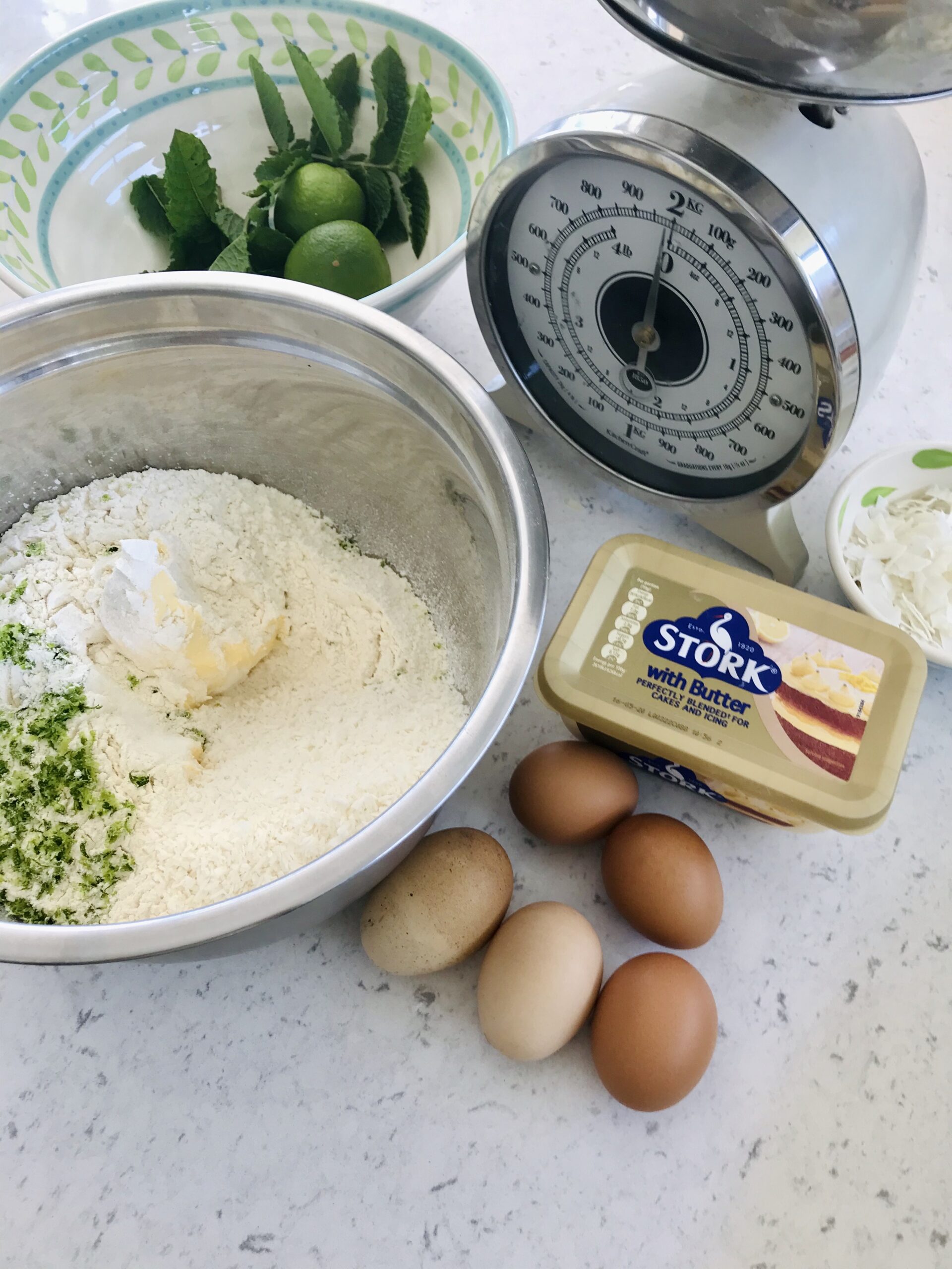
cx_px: 476
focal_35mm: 28
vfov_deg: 63.4
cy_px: 634
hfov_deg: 49.7
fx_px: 1027
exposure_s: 1/50
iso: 20
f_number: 1.8
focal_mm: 3.99
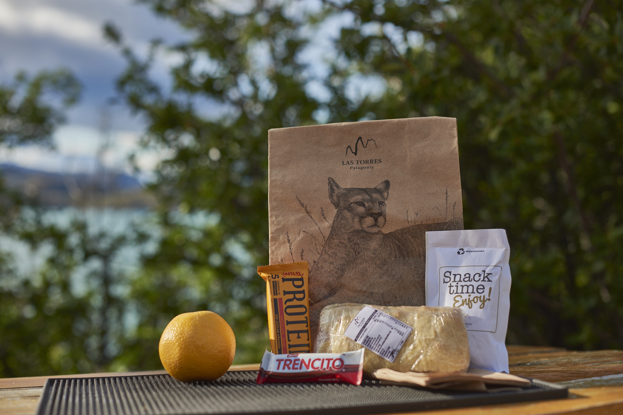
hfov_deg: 39.6
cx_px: 312
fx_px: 865
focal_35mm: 50
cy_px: 208
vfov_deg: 27.0
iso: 160
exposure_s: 1/3200
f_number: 3.5
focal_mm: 50
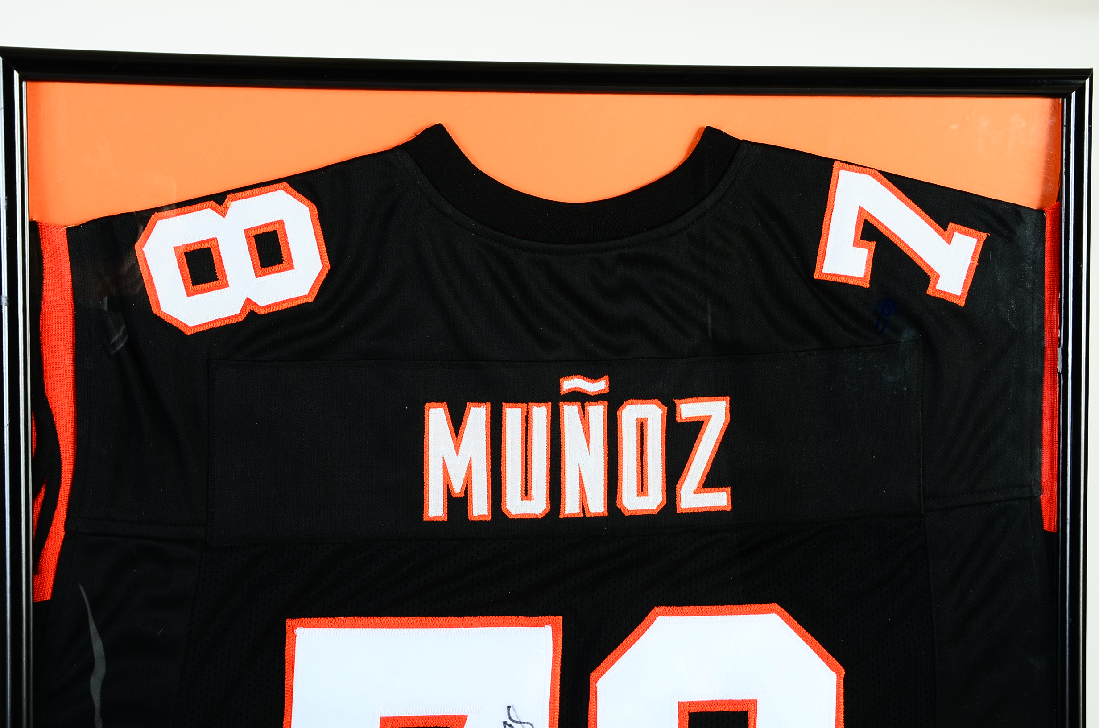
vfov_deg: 21.5
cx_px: 550
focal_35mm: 63
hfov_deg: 32.0
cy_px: 364
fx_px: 1919
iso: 100
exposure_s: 1/160
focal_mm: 42
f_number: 13
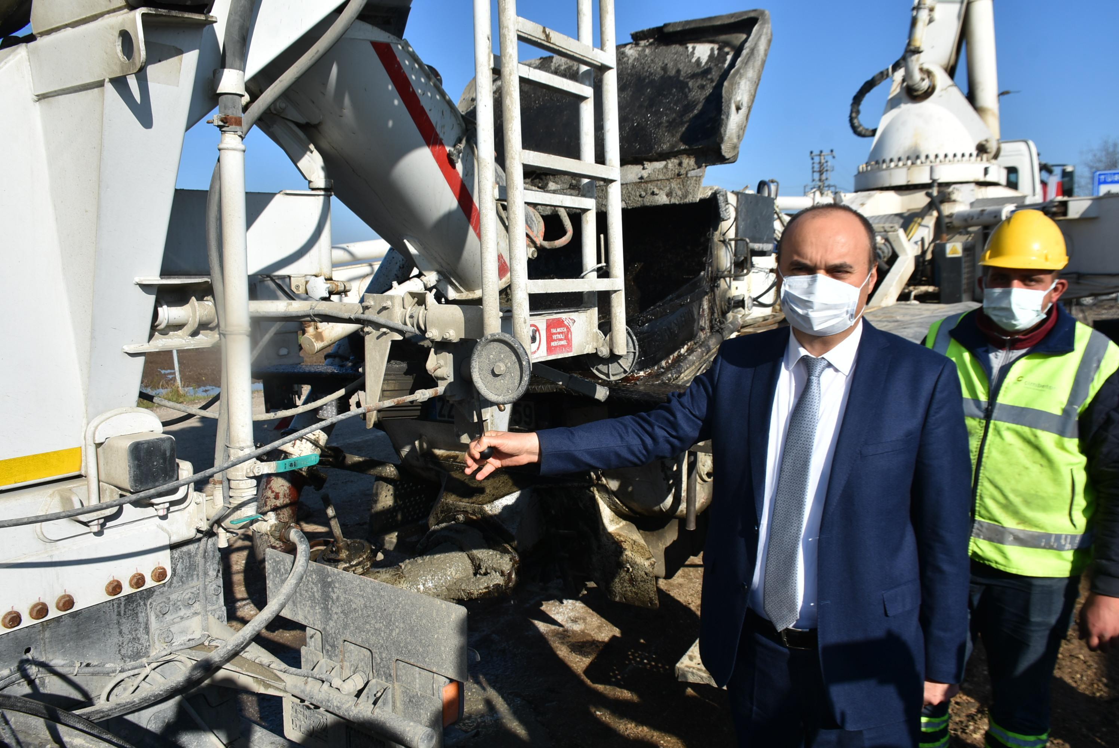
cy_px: 374
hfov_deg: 67.3
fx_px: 840
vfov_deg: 48.0
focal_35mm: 27
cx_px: 560
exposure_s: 1/350
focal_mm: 18
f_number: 9.5
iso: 100
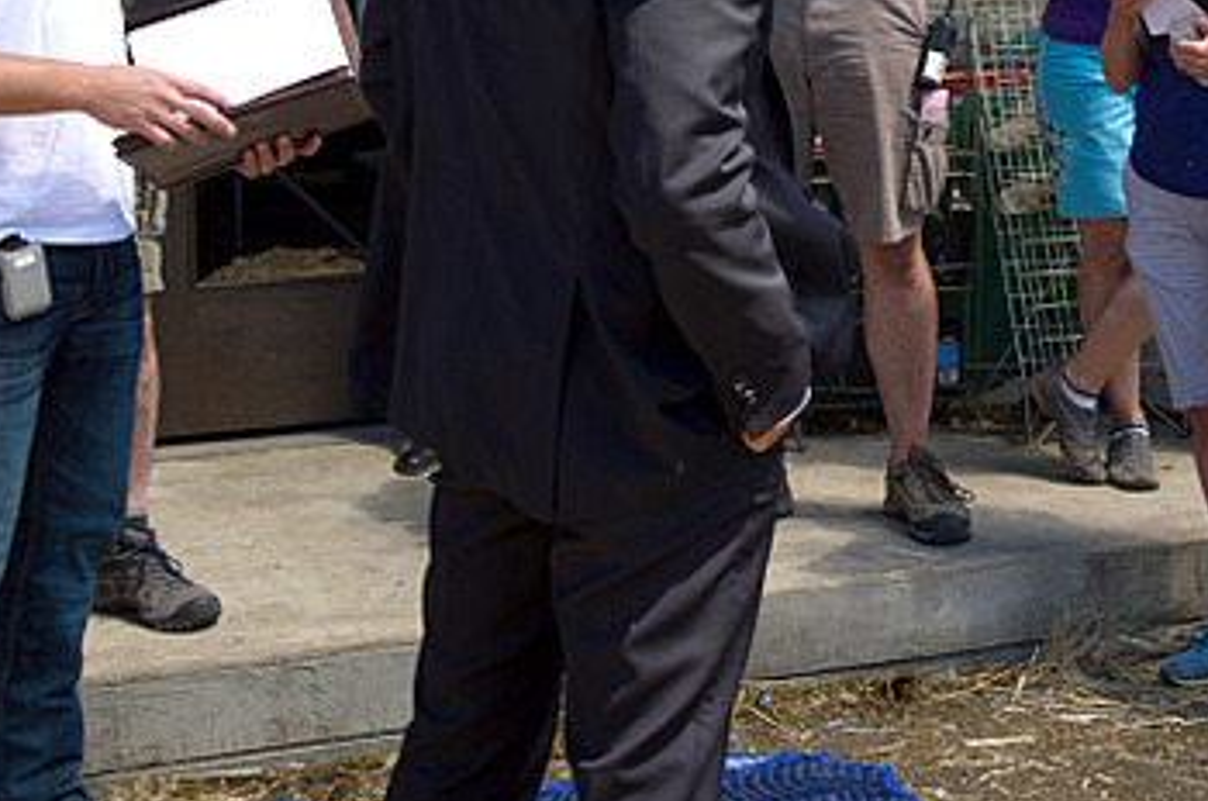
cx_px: 904
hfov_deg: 25.7
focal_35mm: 78
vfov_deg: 17.1
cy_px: 55
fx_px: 2613
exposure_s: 1/160
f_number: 10
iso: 200
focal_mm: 35
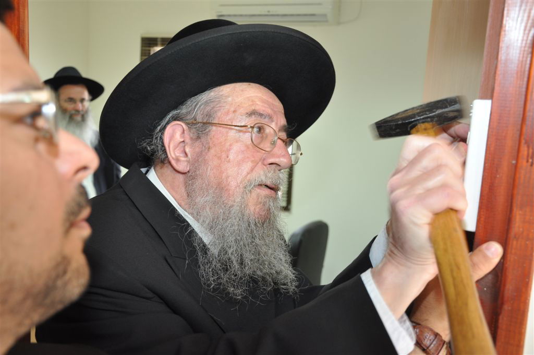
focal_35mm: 36
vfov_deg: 36.8
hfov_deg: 53.2
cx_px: 267
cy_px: 178
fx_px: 533
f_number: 5
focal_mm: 24
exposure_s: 1/60
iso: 400
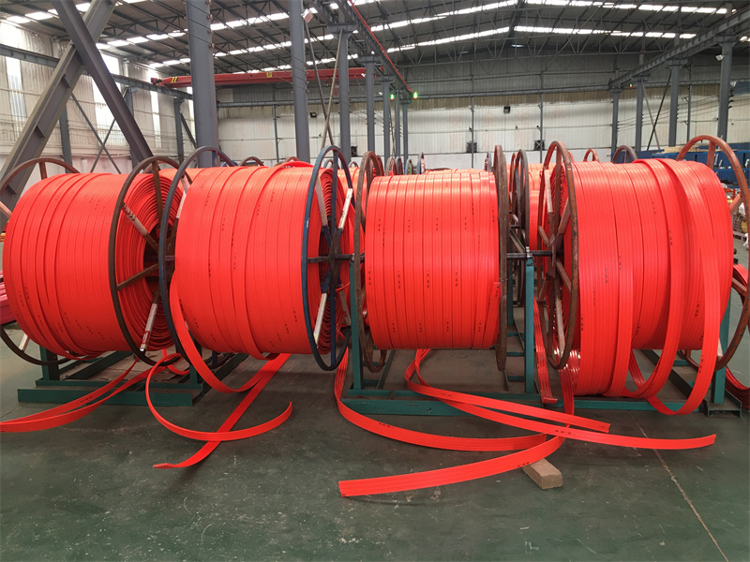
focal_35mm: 29
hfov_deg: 61.7
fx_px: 628
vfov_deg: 48.2
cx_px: 375
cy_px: 281
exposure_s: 1/17
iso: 40
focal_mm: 4.15
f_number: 2.2
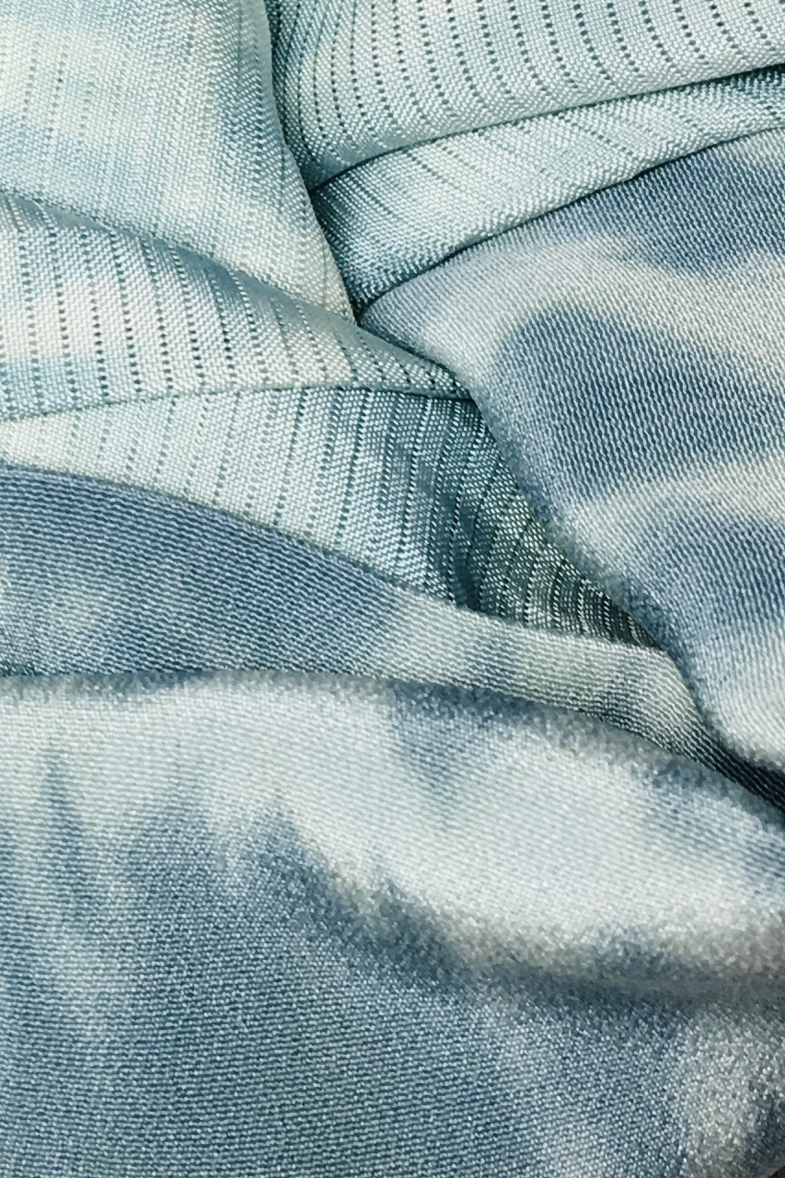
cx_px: 43
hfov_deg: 14.2
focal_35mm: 95
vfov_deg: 21.3
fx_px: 3108
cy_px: 306
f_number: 2.2
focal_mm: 4.15
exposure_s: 1/100
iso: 40
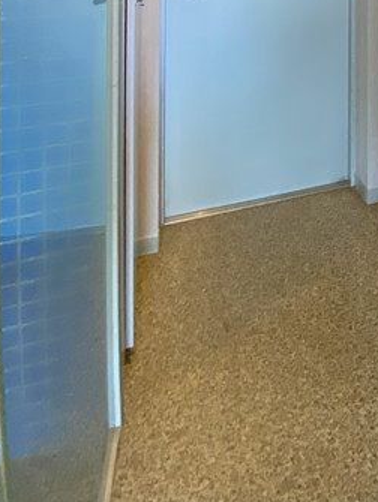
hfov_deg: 41.6
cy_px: -93
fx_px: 450
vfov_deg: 41.2
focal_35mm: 31
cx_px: 345
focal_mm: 1.54
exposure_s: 1/50
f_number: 2.4
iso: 250
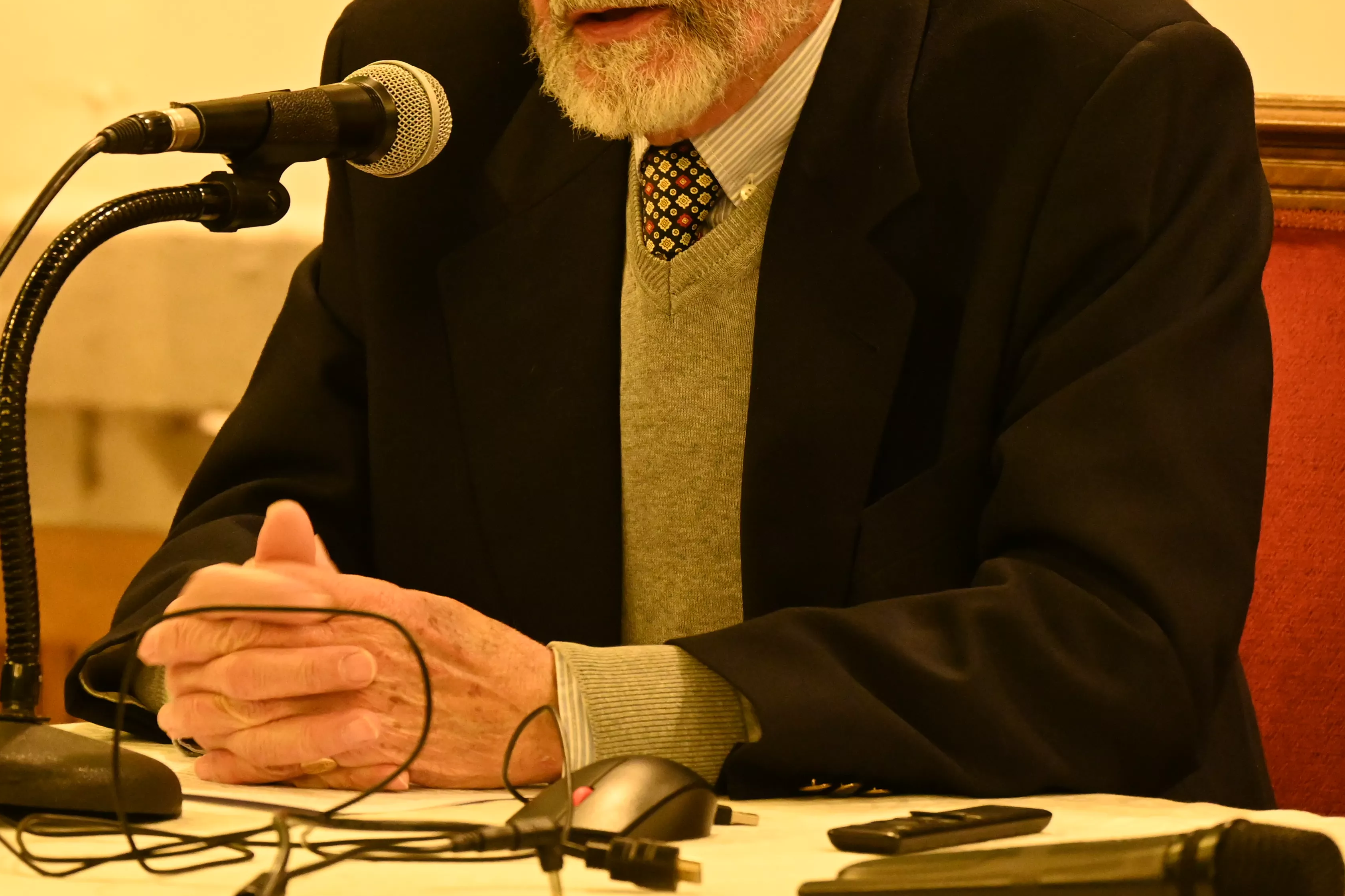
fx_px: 12029
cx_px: 540
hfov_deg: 6.4
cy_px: 183
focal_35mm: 322
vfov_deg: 4.3
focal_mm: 130
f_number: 5.3
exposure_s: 1/20
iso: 3200
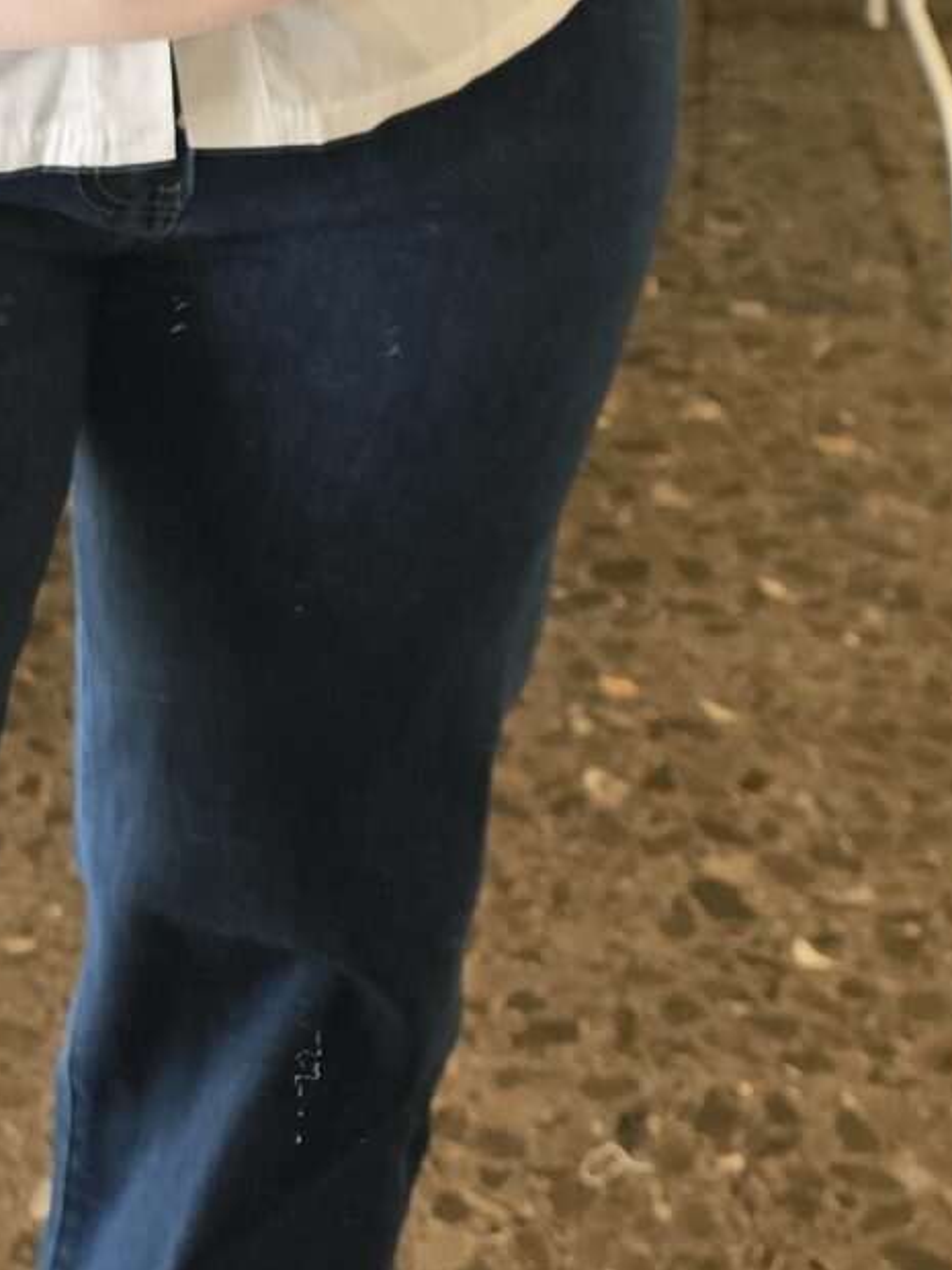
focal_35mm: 95
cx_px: -98
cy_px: -559
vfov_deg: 18.6
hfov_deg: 15.2
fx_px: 3484
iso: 125
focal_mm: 6.3
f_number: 1.7
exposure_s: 1/100
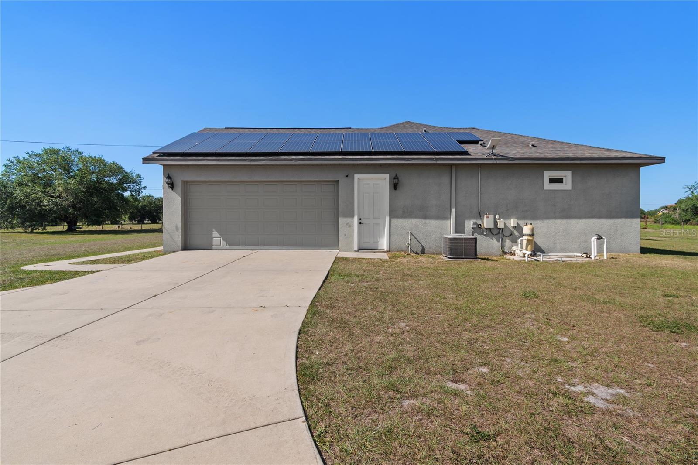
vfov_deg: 77.3
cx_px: 349
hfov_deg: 100.4
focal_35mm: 15
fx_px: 291
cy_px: 232
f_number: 7.1
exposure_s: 1/125
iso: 100
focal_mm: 10
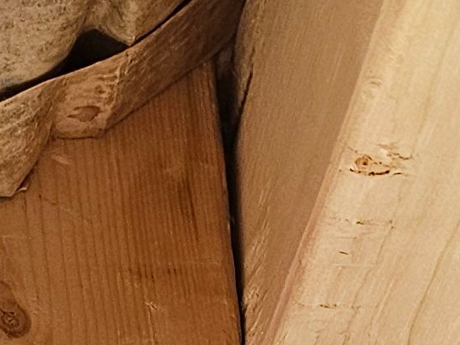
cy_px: 853
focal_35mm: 169
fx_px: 2246
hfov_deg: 11.7
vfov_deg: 8.1
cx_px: 214
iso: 160
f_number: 1.7
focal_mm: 6.3
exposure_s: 1/180
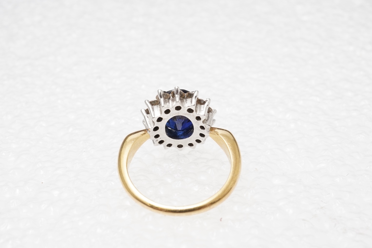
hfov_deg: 34.5
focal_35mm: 58
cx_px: 181
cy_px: 134
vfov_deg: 23.4
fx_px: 599
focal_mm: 30
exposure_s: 1/125
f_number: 22
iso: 320
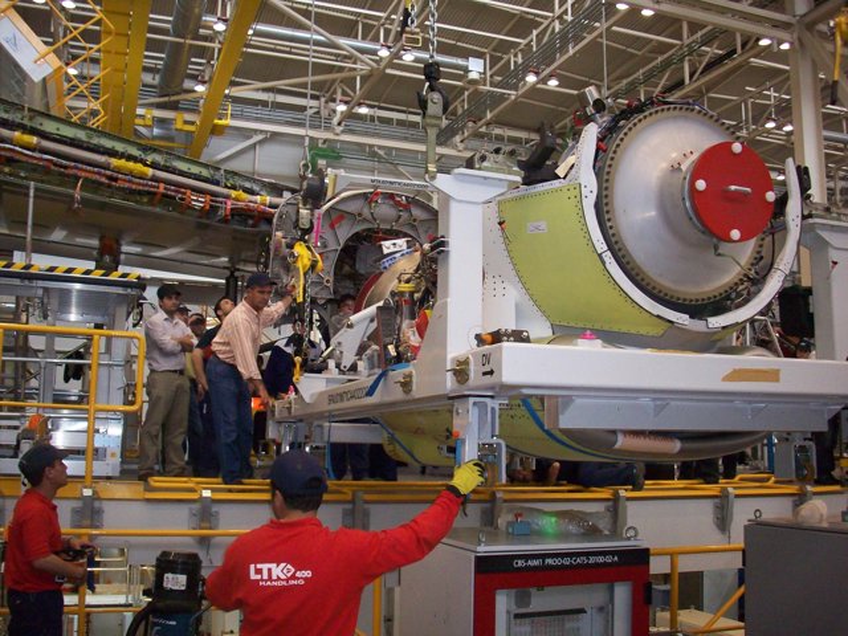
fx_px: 906
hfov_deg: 50.1
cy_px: 318
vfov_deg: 38.7
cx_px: 424
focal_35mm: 37
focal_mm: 6.2
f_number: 2.8
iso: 200
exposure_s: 1/64
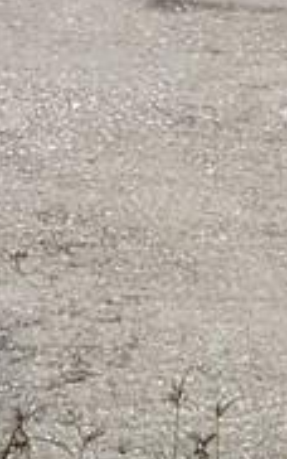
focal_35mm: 252
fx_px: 3149
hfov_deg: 5.2
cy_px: -1021
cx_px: 441
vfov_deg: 7.2
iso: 73
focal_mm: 4.38
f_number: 1.73
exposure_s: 1/7812
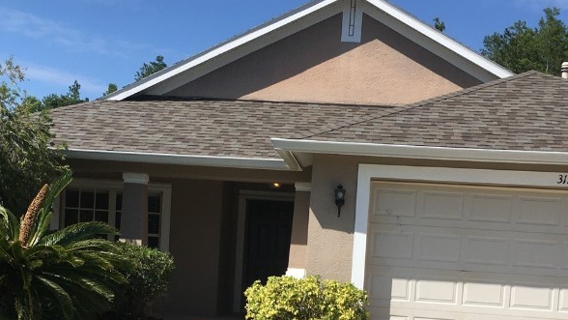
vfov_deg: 21.2
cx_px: 290
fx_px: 829
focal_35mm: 55
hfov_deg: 37.8
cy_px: 312
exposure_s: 1/2747
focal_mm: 4.15
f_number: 2.2
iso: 25
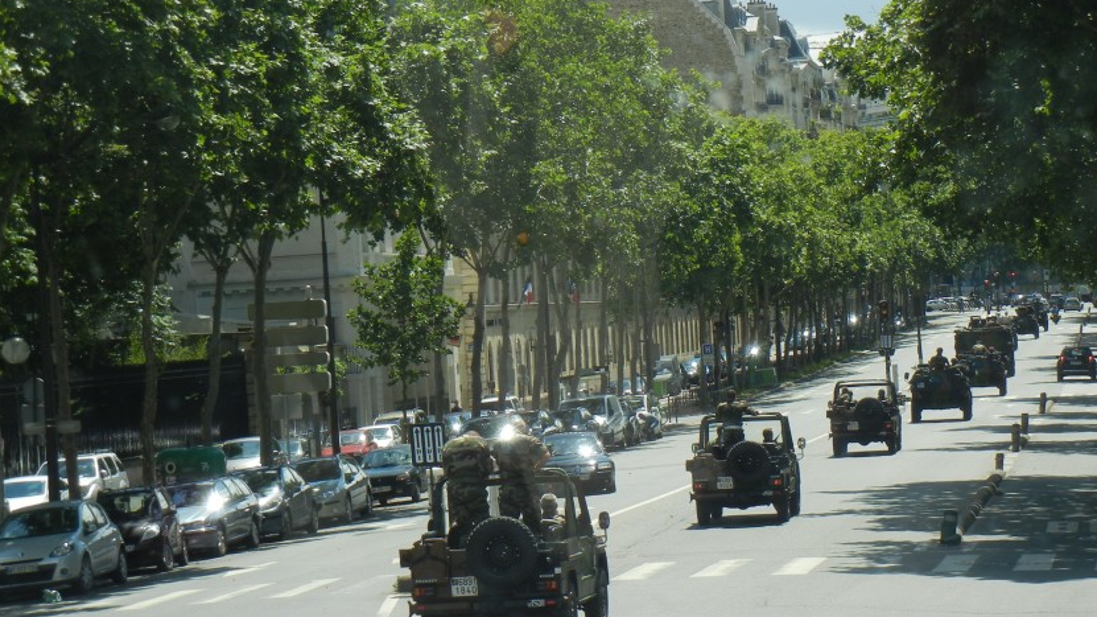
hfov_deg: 15.7
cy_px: 386
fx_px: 3984
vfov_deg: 8.8
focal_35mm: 137
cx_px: 553
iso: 160
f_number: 4.5
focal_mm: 18.3
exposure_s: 1/667
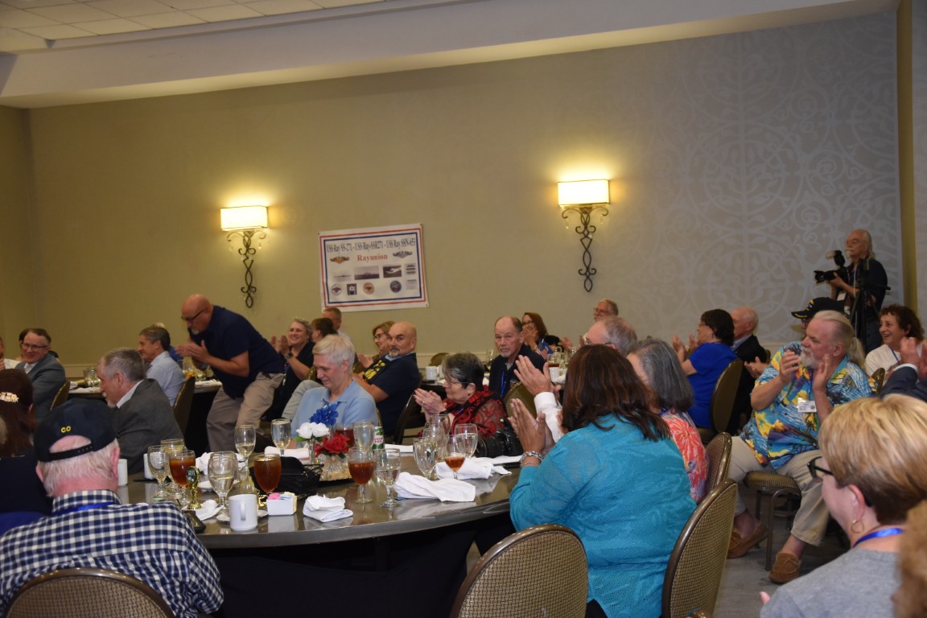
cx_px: 464
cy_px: 309
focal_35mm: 45
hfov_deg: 43.6
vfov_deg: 29.9
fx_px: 1159
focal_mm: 30
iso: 1100
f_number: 4.2
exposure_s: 1/60
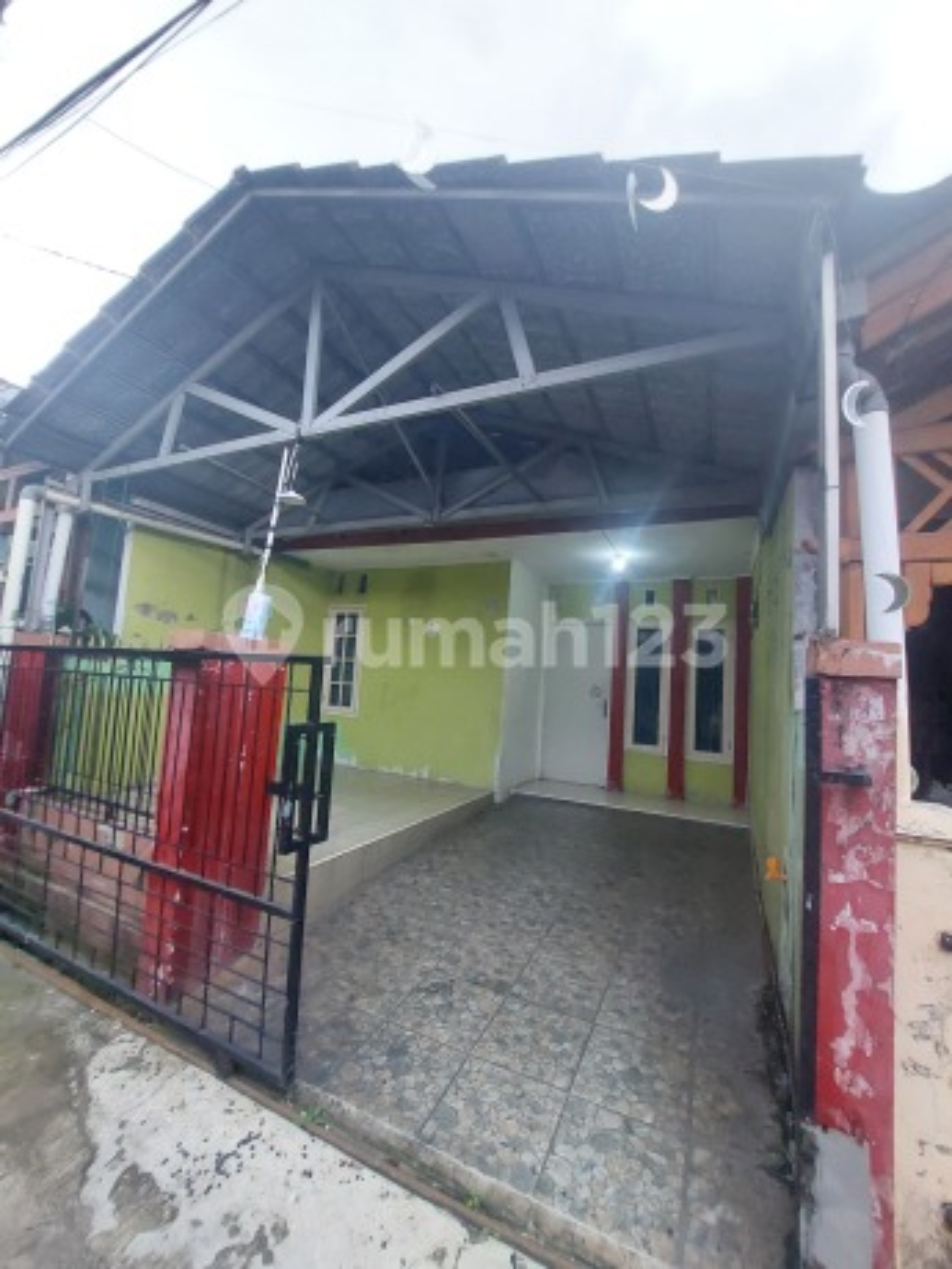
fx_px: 477
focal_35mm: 13
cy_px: 634
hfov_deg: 89.9
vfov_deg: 106.2
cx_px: 476
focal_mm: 1.74
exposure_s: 1/25
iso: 400
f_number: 2.2
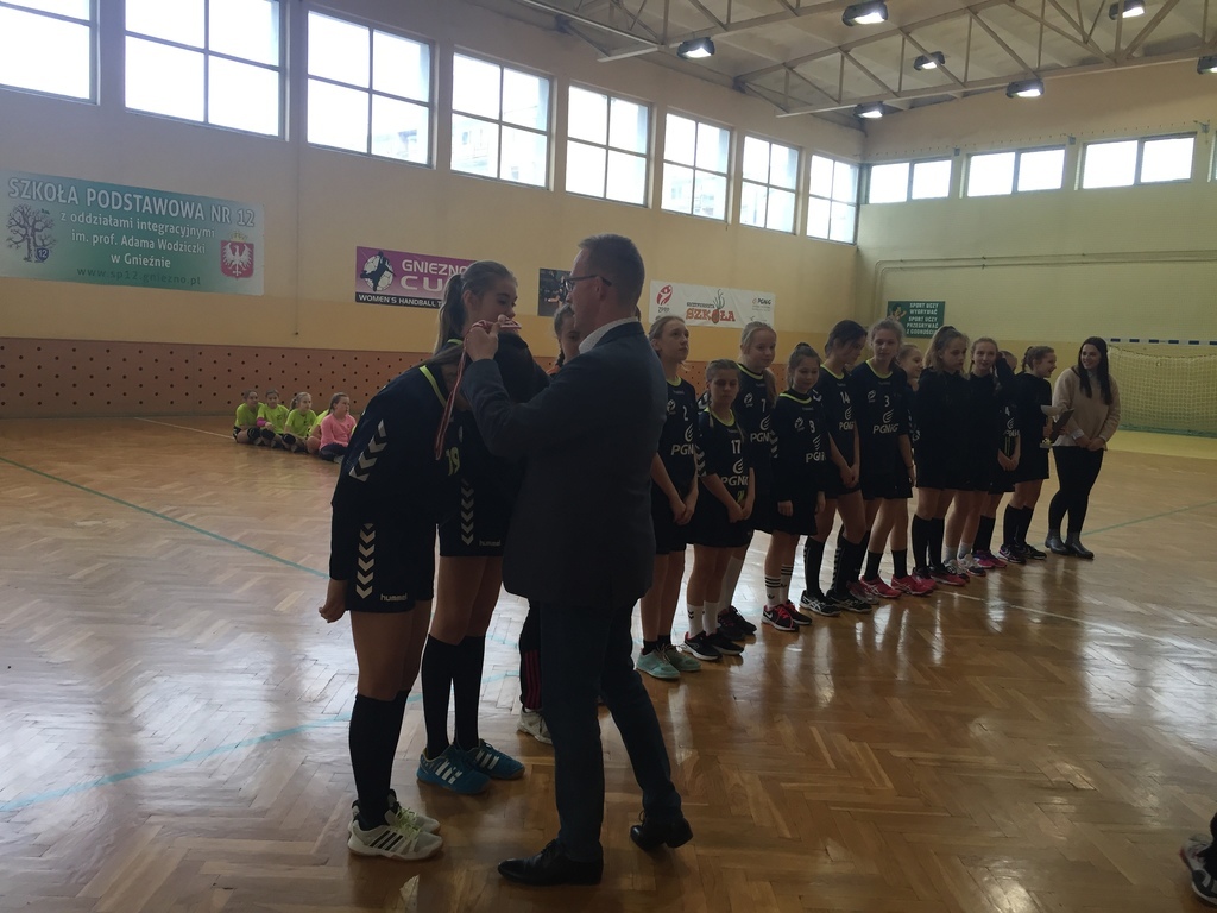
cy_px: 456
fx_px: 1020
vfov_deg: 48.2
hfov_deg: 61.7
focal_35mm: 29
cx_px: 608
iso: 32
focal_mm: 4.15
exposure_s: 1/33
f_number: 2.2
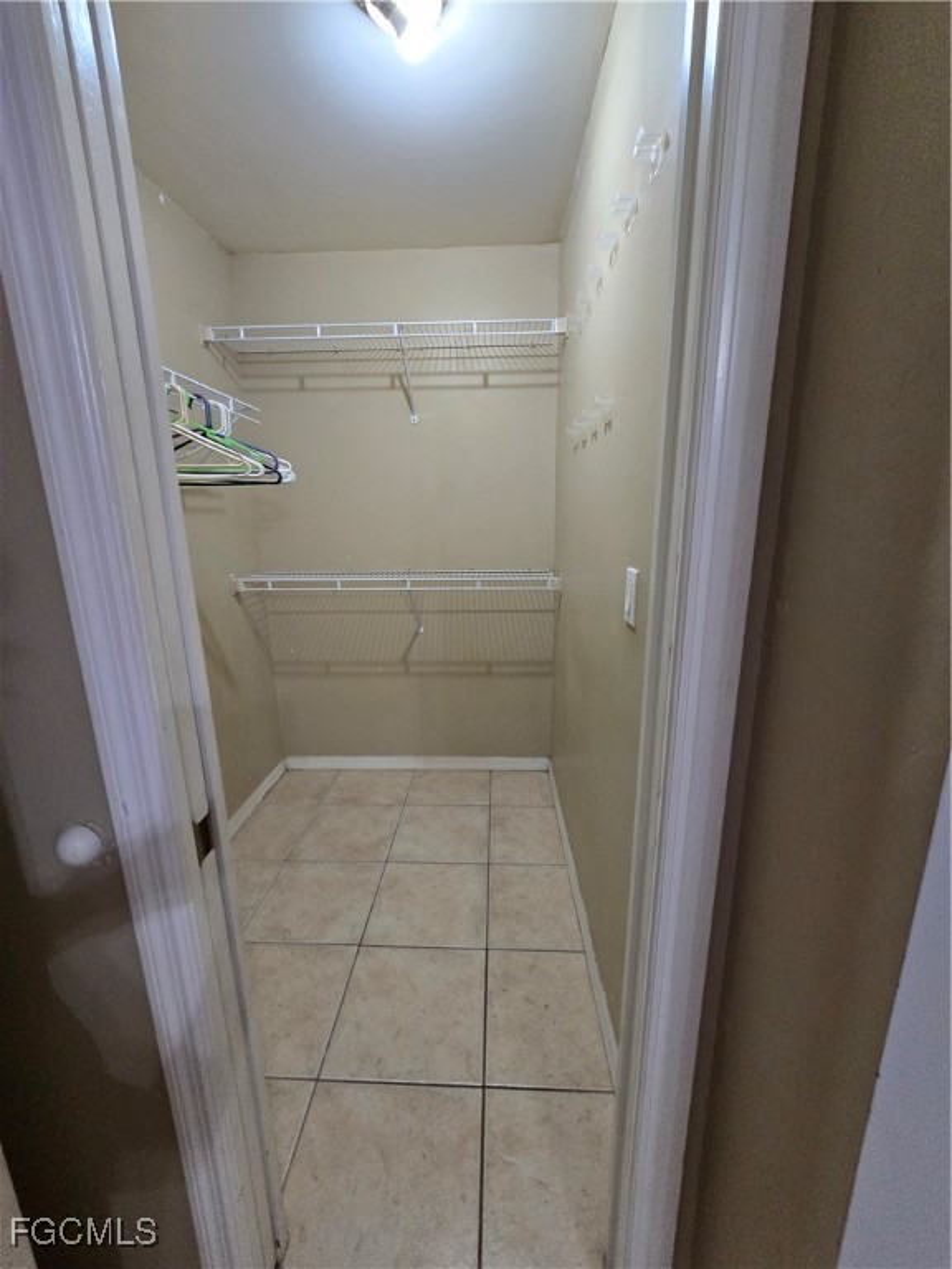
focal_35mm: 13
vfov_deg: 106.2
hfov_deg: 89.9
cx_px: 476
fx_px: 477
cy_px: 634
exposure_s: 1/60
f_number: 2.2
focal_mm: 2.2
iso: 400
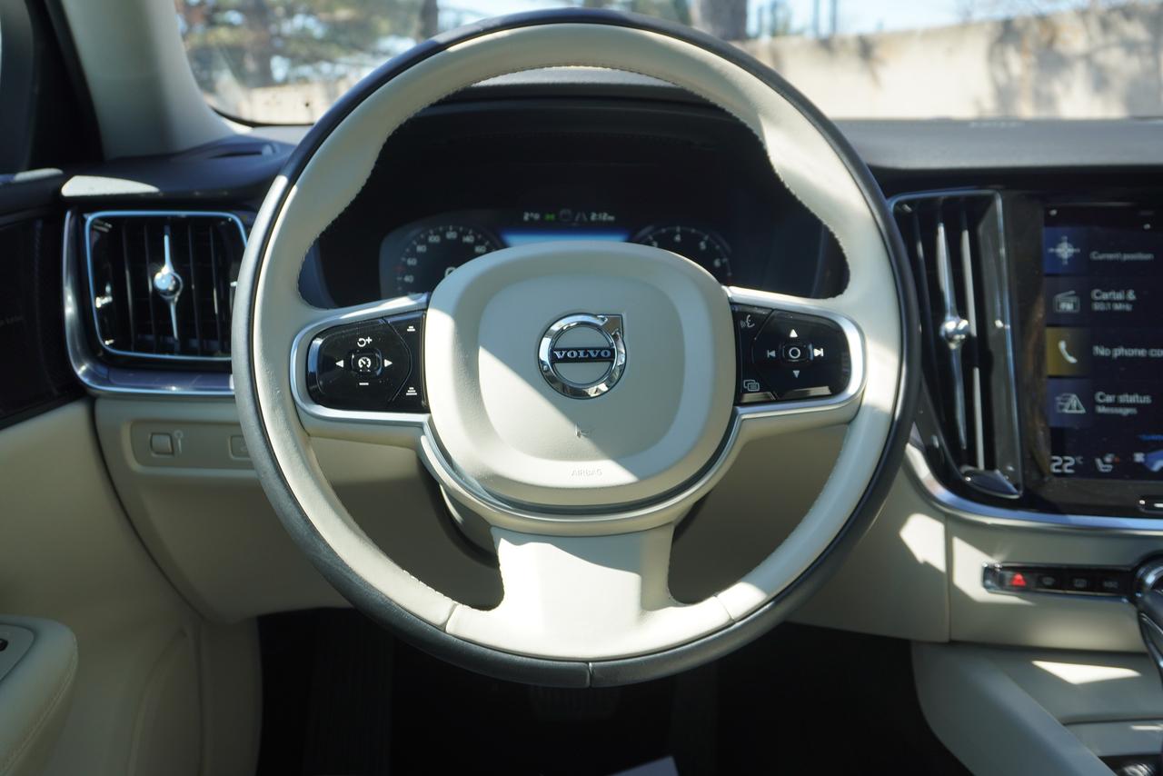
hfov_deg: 55.1
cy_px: 388
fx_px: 1115
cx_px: 582
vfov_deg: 38.4
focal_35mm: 34
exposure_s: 1/100
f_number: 5.6
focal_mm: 23
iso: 100
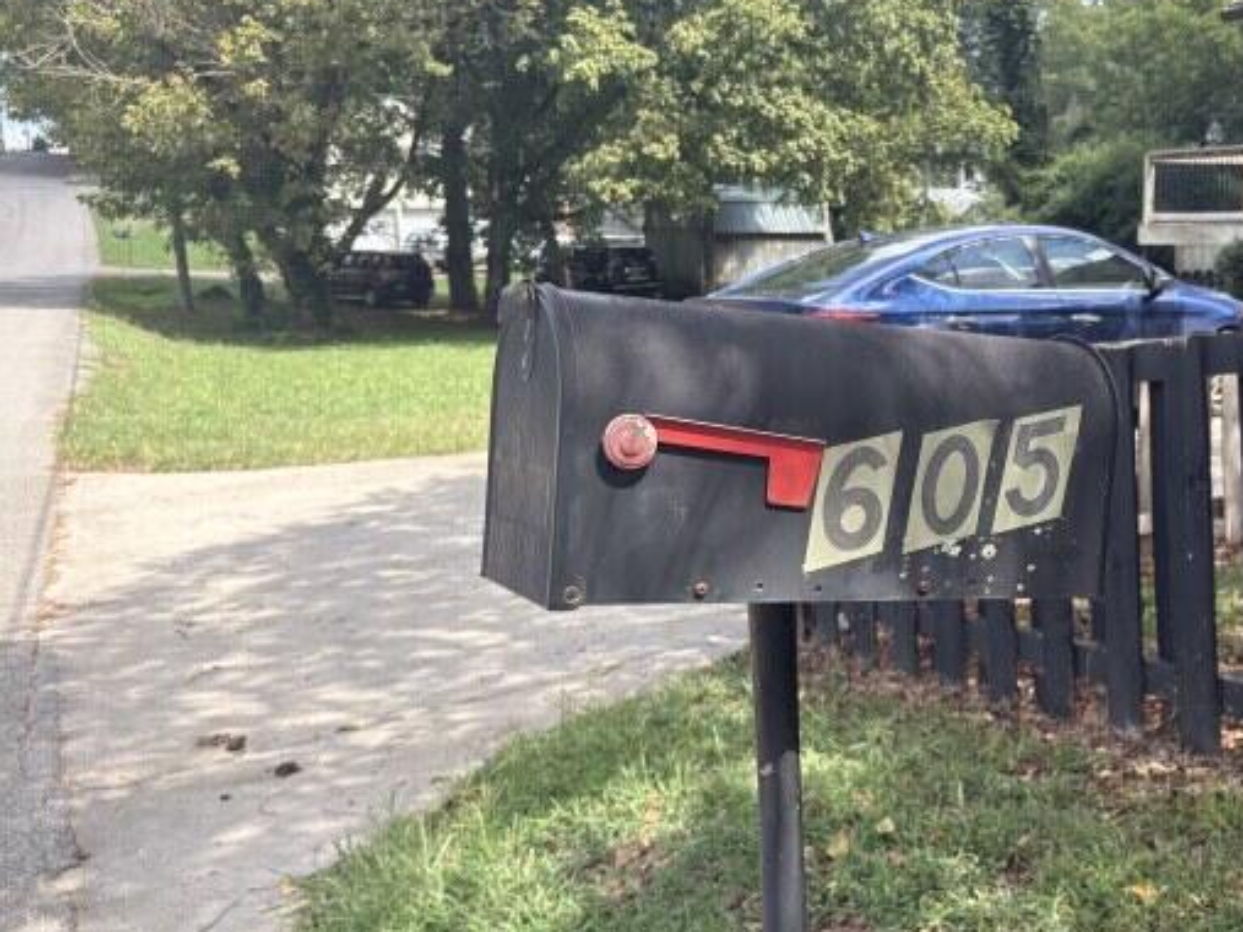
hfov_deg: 44.2
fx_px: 1472
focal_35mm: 41
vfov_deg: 35.0
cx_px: 939
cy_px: 544
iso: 50
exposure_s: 1/810
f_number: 1.6
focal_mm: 5.96
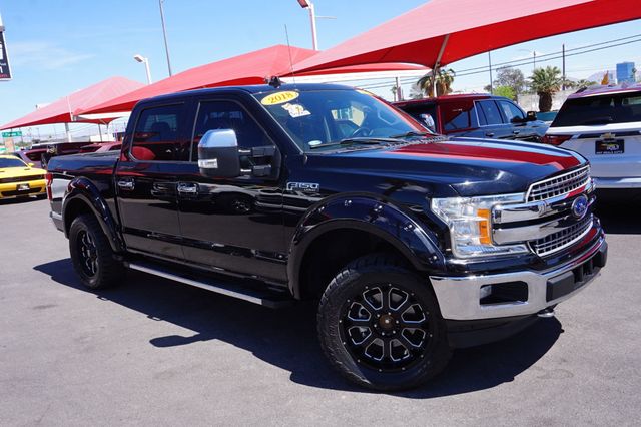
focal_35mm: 30
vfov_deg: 43.6
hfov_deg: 62.0
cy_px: 214
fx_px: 534
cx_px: 320
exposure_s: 1/80
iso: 100
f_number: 11
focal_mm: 20
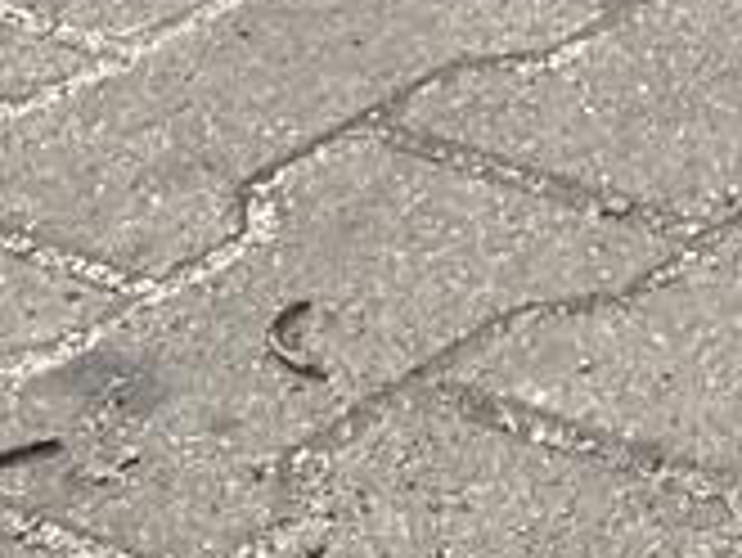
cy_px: -979
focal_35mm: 190
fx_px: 4076
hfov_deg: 8.1
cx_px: 2575
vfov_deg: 7.2
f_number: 1.6
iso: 32
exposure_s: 1/504
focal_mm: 4.2
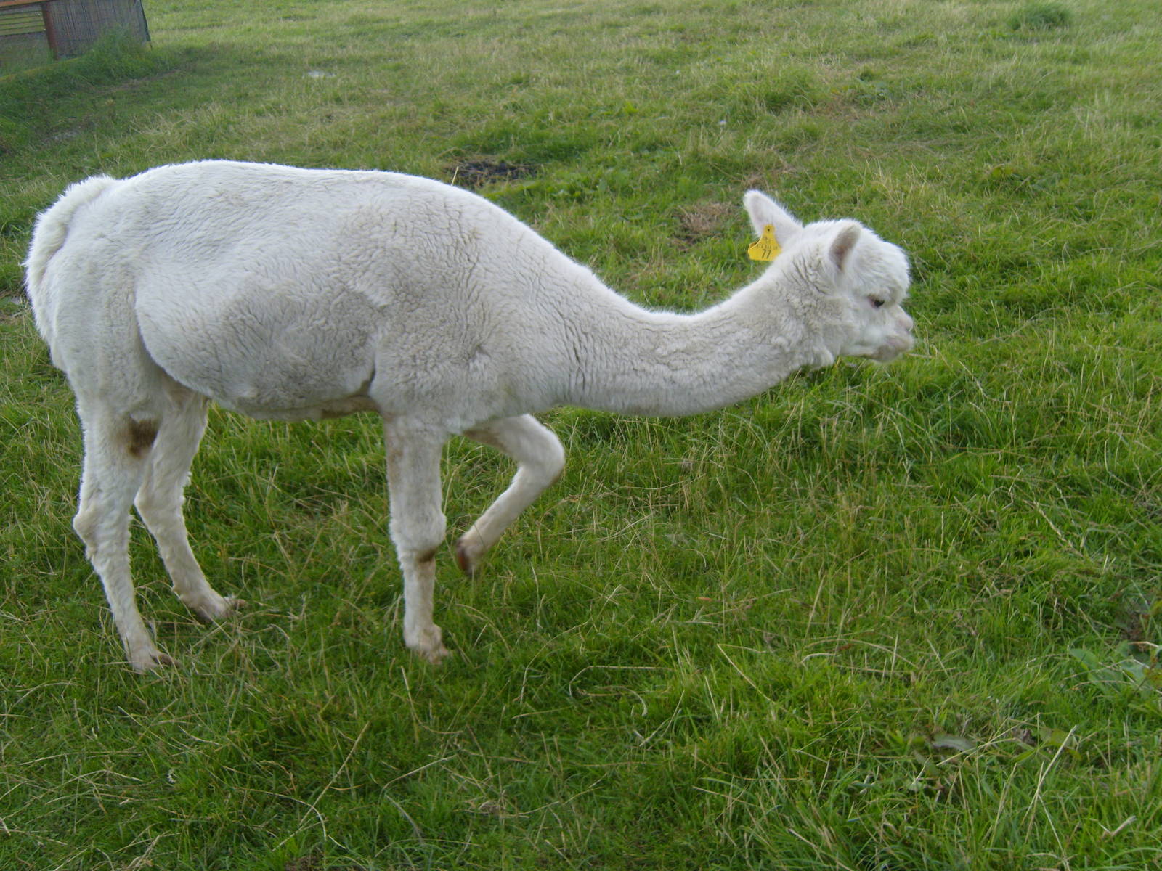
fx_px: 1175
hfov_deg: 52.6
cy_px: 436
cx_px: 581
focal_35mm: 35
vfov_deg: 40.7
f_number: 2.8
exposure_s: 1/250
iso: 80
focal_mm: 7.4
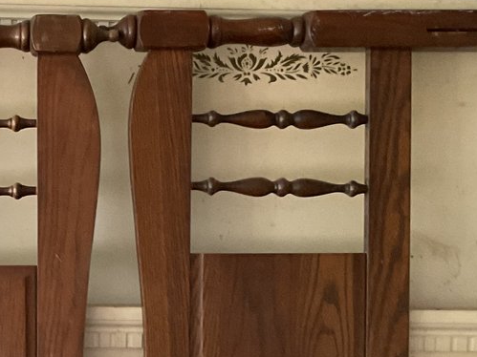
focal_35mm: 88
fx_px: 1212
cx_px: -12
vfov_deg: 16.6
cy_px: 298
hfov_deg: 21.4
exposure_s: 1/60
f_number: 1.8
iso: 200
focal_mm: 3
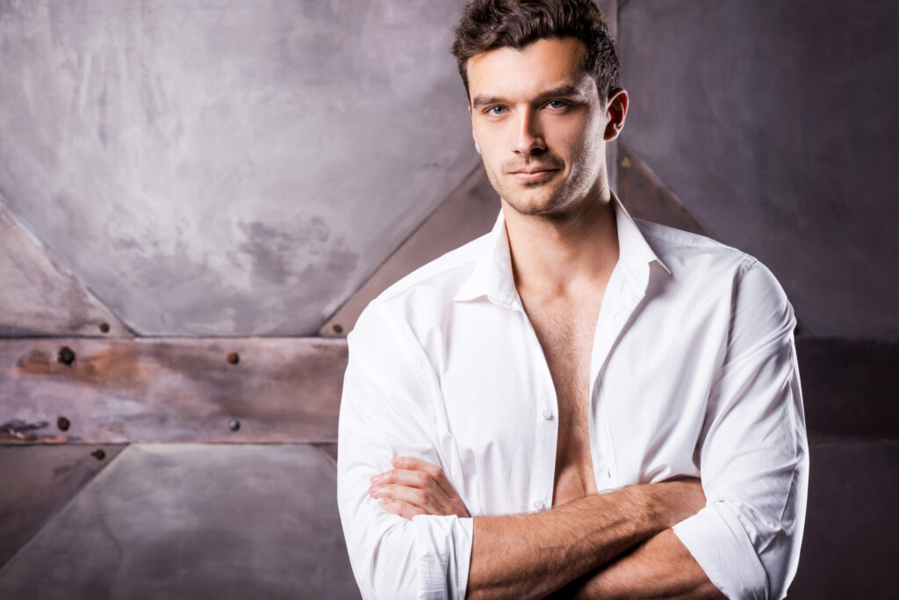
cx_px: 450
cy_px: 300
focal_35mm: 85
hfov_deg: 23.9
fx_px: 2123
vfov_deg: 16.1
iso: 160
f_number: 5.6
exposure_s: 1/160
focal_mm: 85
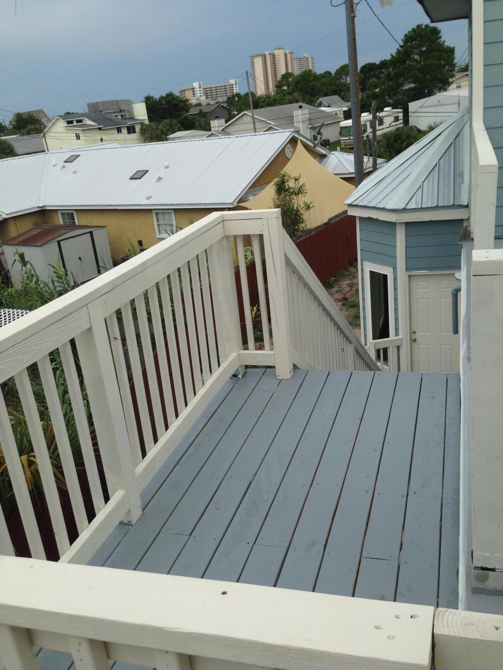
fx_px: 639
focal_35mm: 33
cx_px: 252
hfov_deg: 42.9
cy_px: 335
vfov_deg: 55.4
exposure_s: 1/1808
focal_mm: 4.12
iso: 50
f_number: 2.4
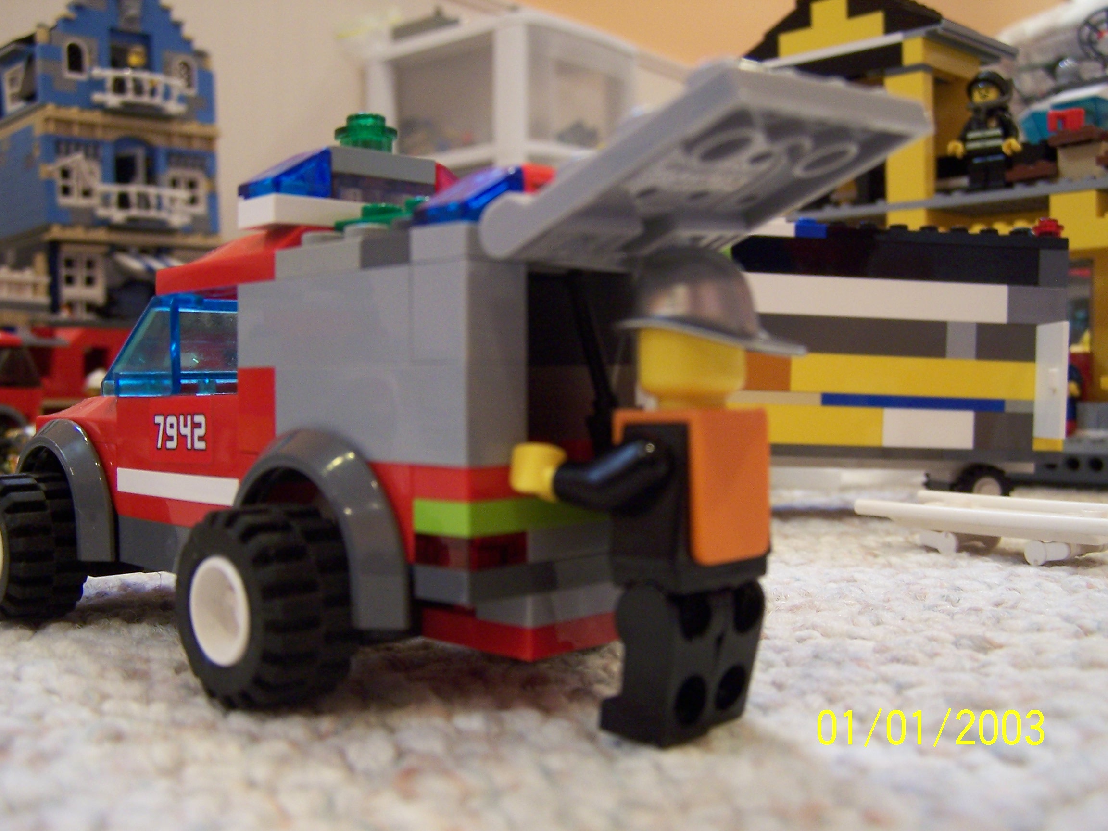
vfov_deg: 37.7
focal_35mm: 38
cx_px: 554
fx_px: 1216
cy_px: 416
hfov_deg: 49.0
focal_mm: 6.3
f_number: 2.8
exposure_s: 1/8
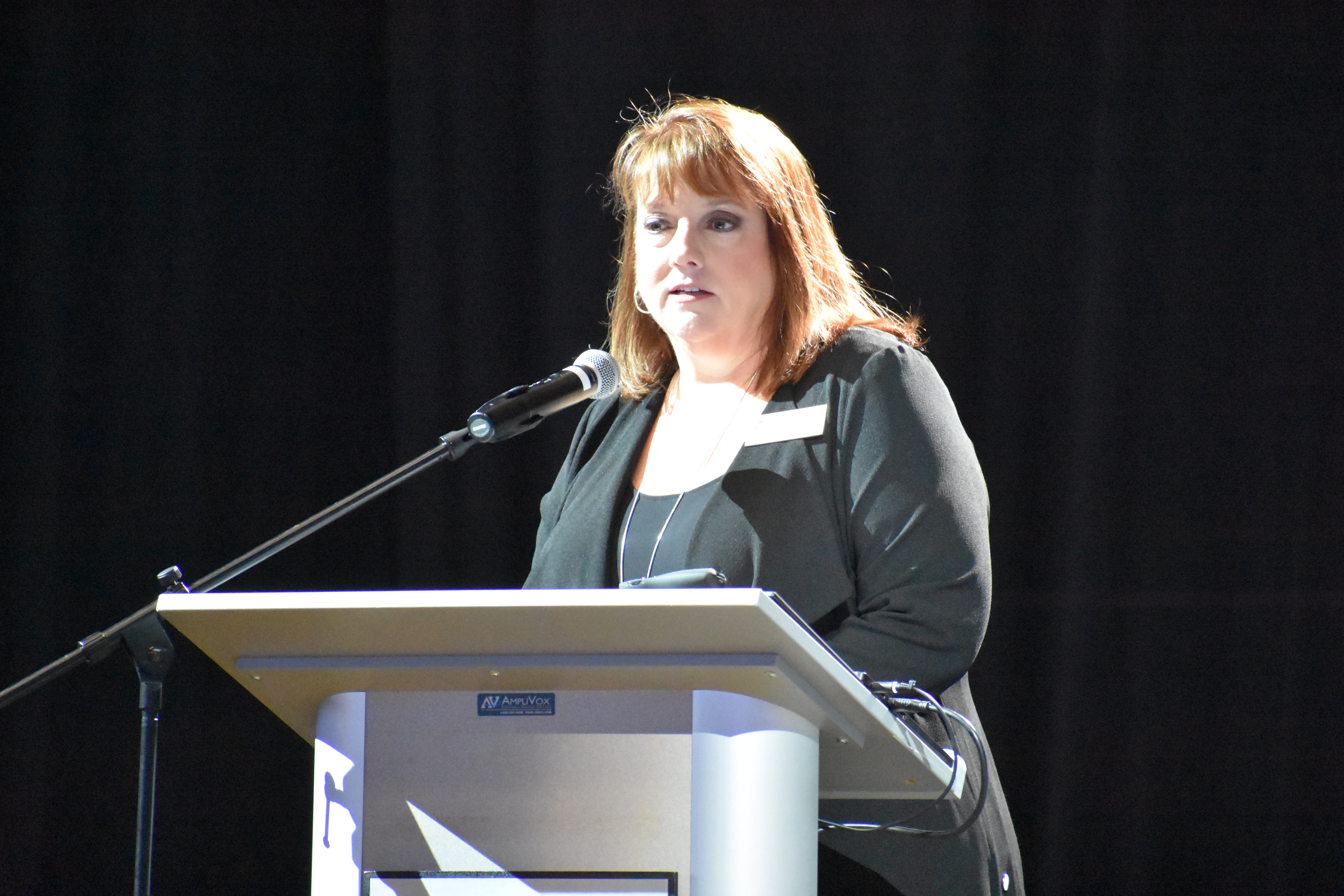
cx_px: 672
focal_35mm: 450
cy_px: 448
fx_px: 16799
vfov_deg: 3.1
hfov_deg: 4.6
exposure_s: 1/125
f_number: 6.3
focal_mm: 300
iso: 12800
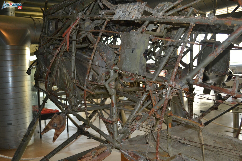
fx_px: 222
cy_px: 80
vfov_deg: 40.0
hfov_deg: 57.2
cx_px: 121
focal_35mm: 33
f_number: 4
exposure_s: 1/60
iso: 450
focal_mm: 22
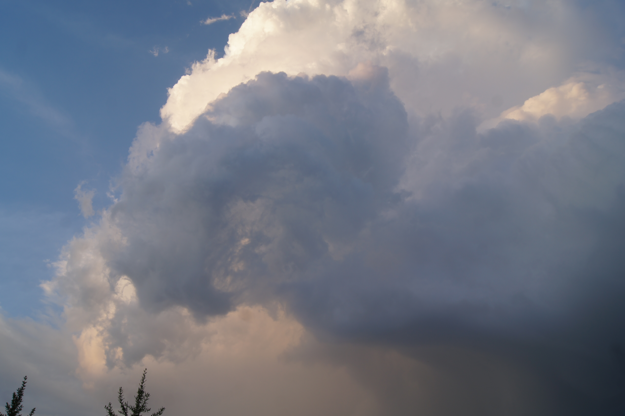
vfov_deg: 43.5
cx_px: 312
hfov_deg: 62.0
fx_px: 520
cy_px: 208
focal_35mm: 30
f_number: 7.1
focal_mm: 20
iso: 100
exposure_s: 1/80
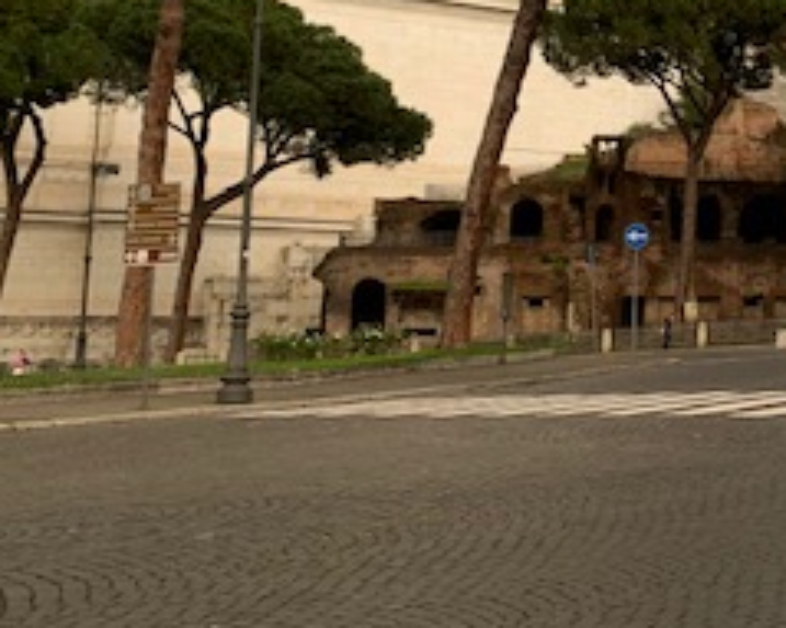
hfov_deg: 25.7
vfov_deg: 21.9
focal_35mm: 68
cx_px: 875
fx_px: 1581
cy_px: 59
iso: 25
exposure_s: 1/291
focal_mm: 4.25
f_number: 1.8
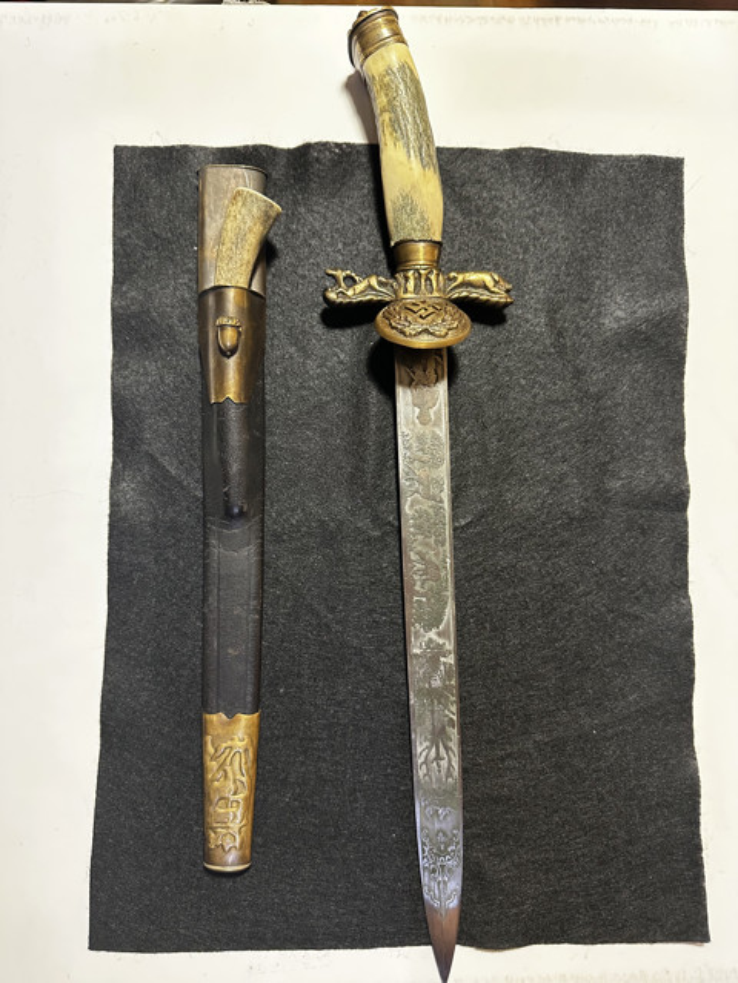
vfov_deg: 71.6
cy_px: 492
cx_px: 369
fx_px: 682
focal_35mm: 24
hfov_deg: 56.8
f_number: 1.78
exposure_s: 1/50
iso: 500
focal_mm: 6.86
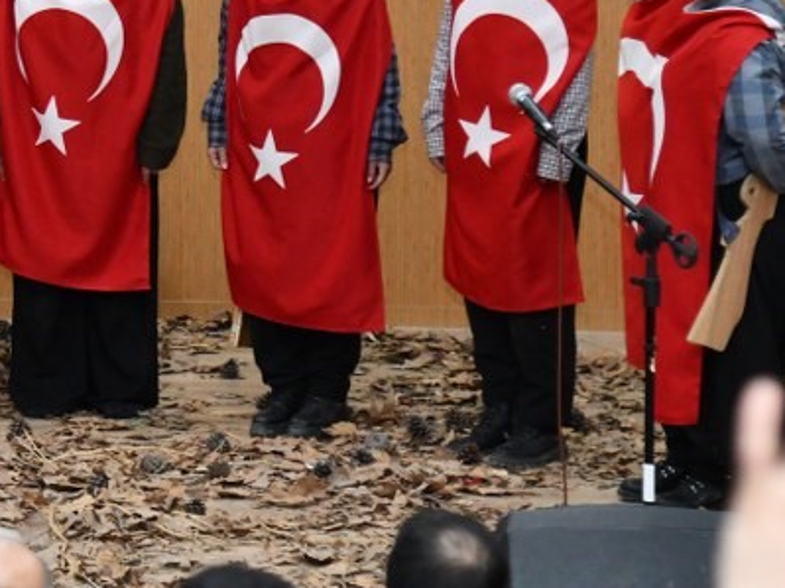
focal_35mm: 253
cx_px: -122
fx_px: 5736
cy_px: 139
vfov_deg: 5.9
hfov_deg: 7.8
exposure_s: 1/200
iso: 3200
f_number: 4
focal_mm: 82
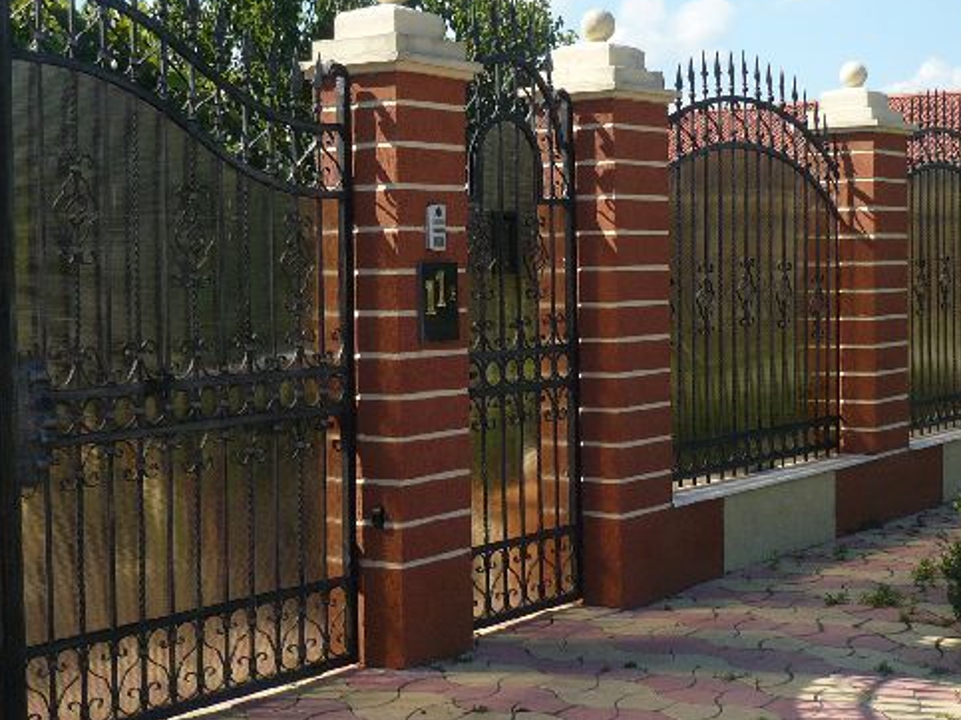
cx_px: 505
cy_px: 280
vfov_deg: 25.2
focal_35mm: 58
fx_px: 1610
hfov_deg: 33.2
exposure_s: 1/1000
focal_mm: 5.8
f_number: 2.8
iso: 100
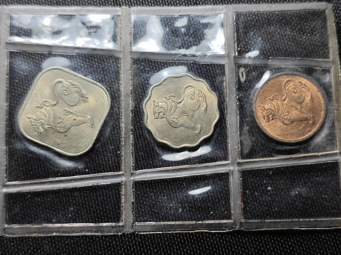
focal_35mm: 50
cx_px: 170
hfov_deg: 38.2
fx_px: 493
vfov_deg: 29.1
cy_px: 126
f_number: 1.6
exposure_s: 1/100
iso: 80
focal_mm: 5.84
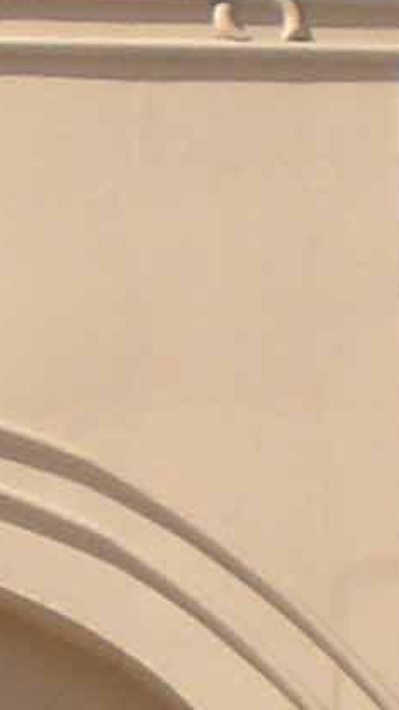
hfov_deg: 4.3
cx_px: -200
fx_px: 5250
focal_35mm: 279
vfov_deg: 7.6
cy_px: 1118
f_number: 4.4
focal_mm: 6.3
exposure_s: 1/400
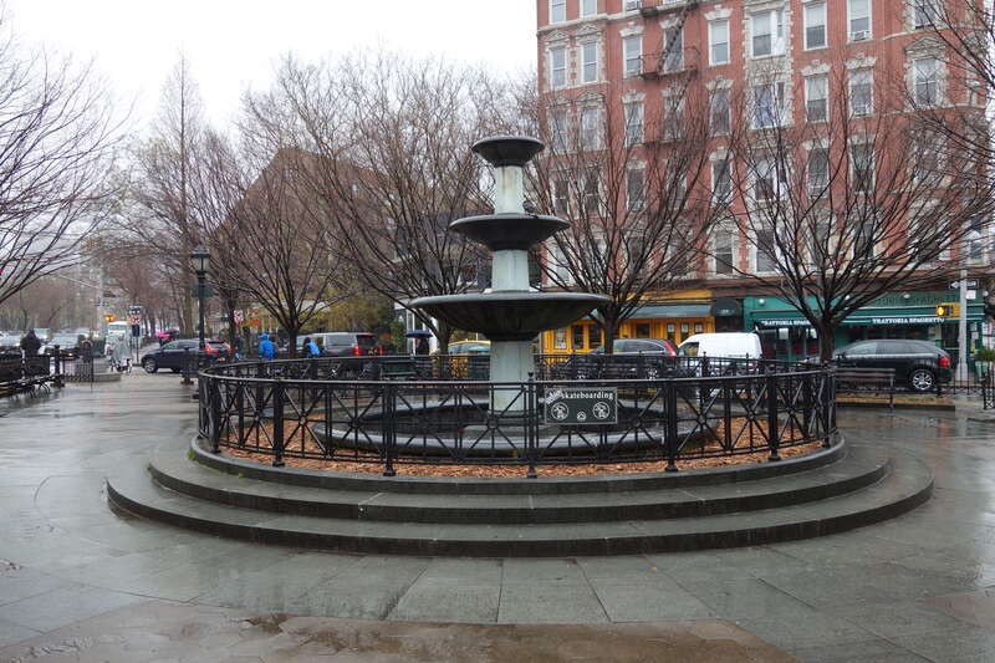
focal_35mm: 28
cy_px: 332
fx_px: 774
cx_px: 498
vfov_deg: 46.4
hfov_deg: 65.5
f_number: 4
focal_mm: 10.4
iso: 125
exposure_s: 1/100
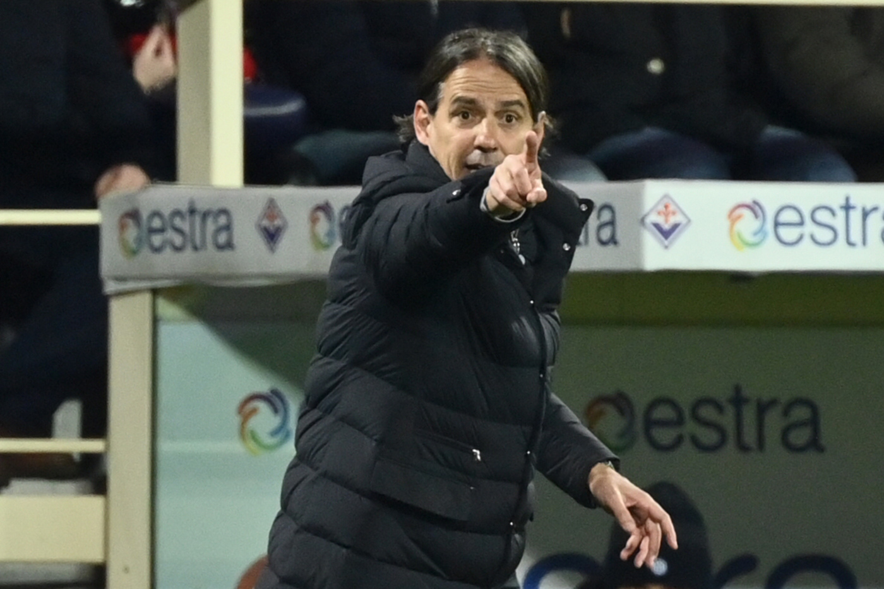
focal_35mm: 400
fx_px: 9820
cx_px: 442
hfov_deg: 5.2
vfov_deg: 3.4
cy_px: 294
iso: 2000
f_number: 4
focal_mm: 400
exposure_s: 1/1250
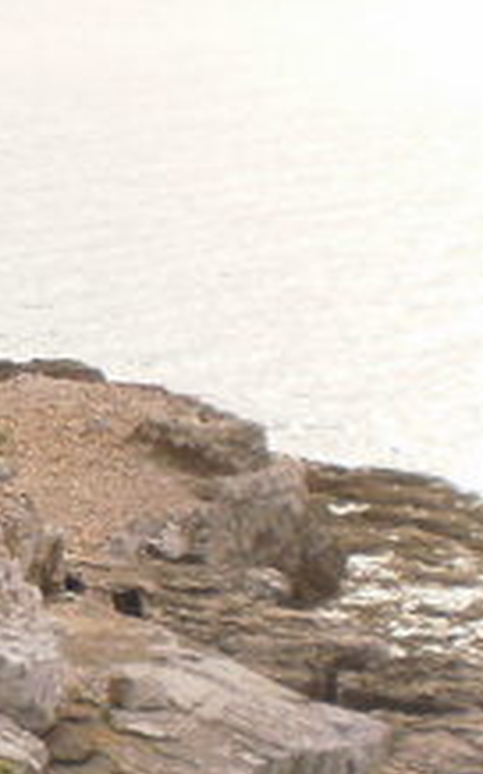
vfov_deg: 14.1
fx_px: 3121
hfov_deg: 8.4
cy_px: 206
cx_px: -458
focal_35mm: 148
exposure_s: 1/250
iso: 100
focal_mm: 6.3
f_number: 4.6
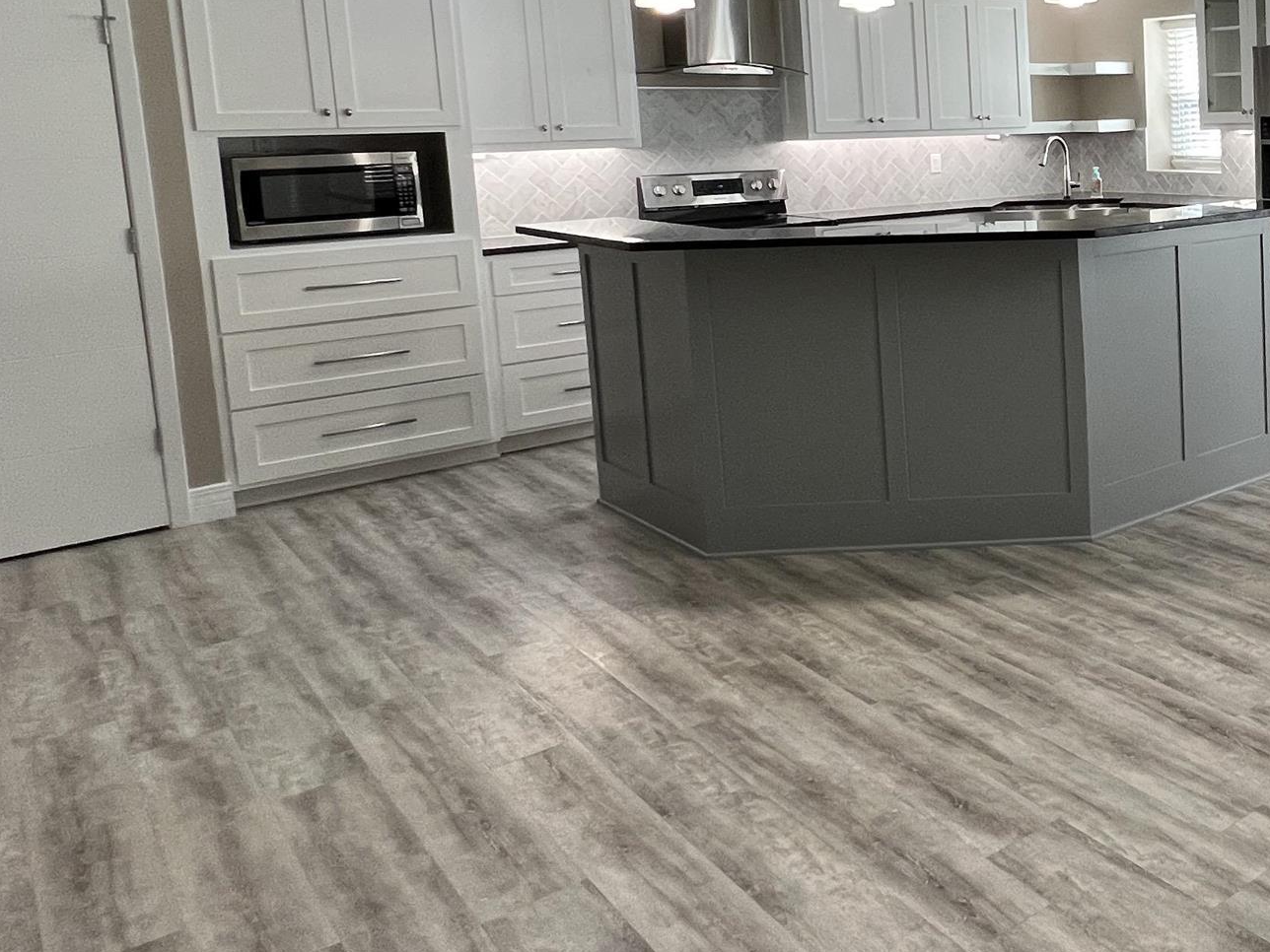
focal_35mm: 31
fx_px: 1137
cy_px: 232
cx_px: 1306
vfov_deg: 43.9
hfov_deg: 47.1
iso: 200
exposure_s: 1/120
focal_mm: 1.57
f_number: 1.8
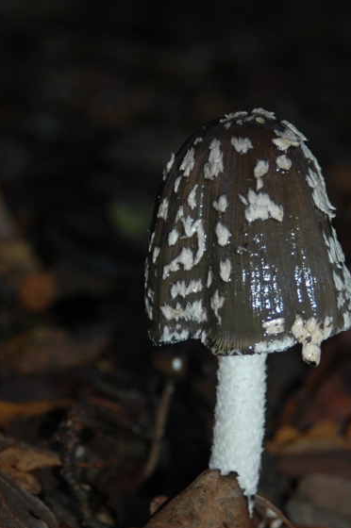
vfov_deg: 17.1
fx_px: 1759
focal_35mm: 120
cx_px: 217
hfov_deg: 11.4
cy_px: 331
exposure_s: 1/60
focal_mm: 56
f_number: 4.8
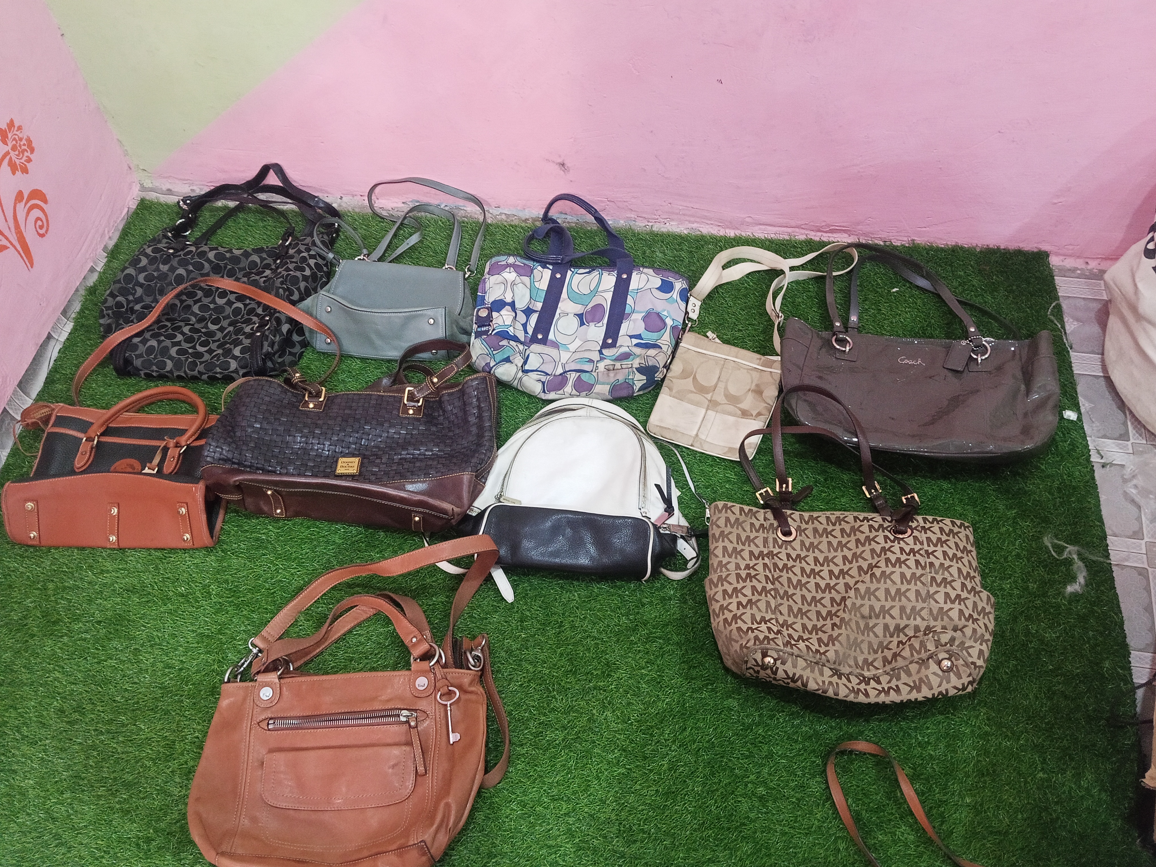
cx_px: 578
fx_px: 902
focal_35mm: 27
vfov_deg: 51.4
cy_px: 434
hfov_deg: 65.3
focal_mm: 3.98
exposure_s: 1/30
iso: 1000
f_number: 1.8
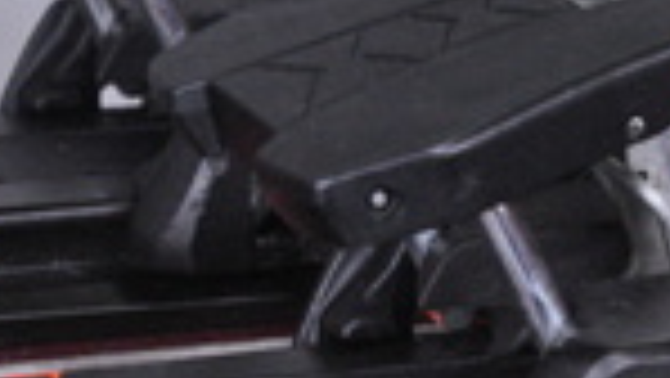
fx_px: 5208
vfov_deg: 4.2
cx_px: 872
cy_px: 56
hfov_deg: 7.3
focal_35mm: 293
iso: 3200
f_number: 9.5
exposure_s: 1/125
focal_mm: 62
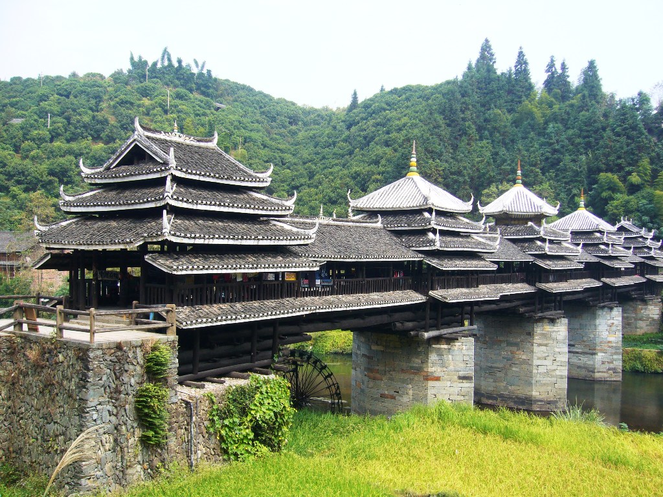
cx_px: 332
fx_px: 670
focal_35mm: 35
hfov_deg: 52.6
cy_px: 248
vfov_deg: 40.7
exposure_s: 1/125
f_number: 5.6
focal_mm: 5.8
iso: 80
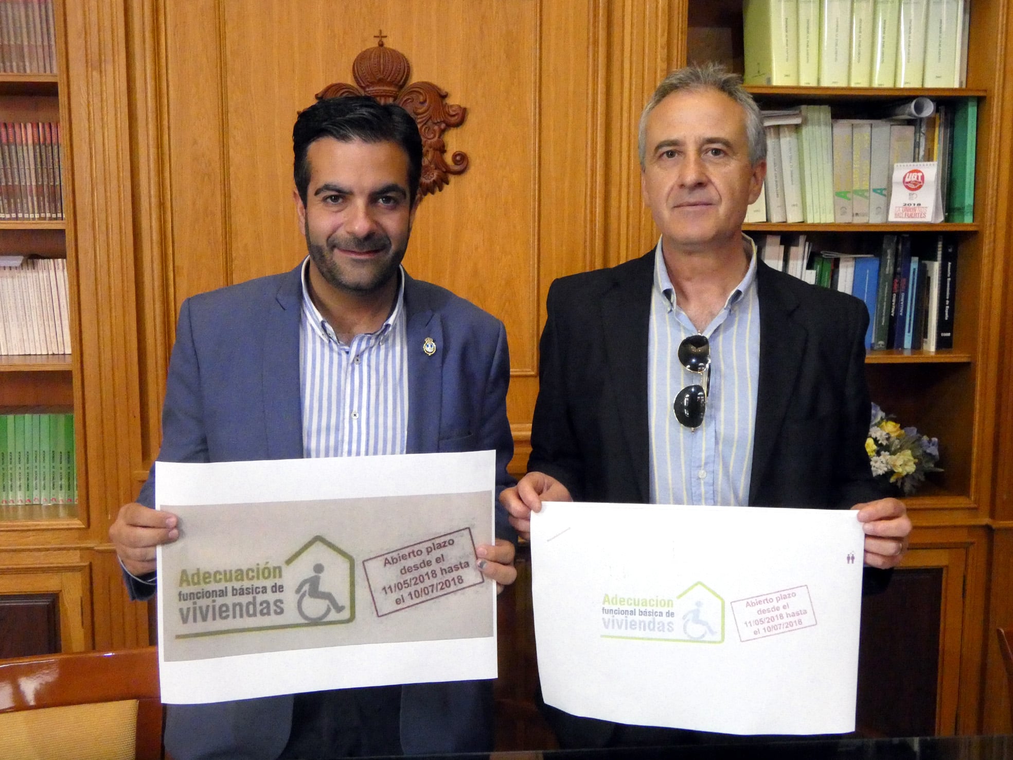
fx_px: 1200
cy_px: 380
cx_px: 506
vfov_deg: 35.1
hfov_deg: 45.8
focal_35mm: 41
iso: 1600
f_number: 3.6
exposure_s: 1/80
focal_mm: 7.3
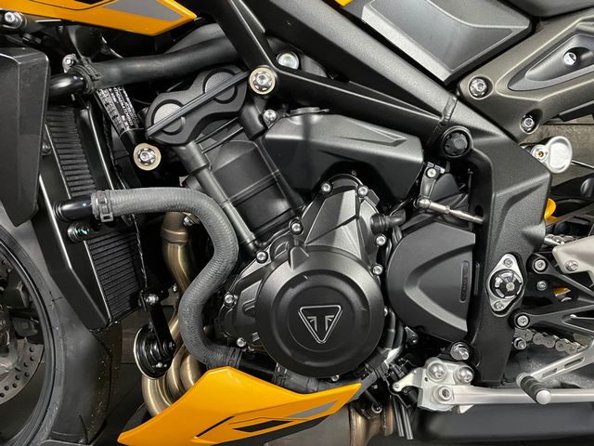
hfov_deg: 67.3
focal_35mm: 26
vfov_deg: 53.1
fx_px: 446
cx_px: 297
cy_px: 223
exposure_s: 1/33
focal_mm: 4.2
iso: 640
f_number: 1.6
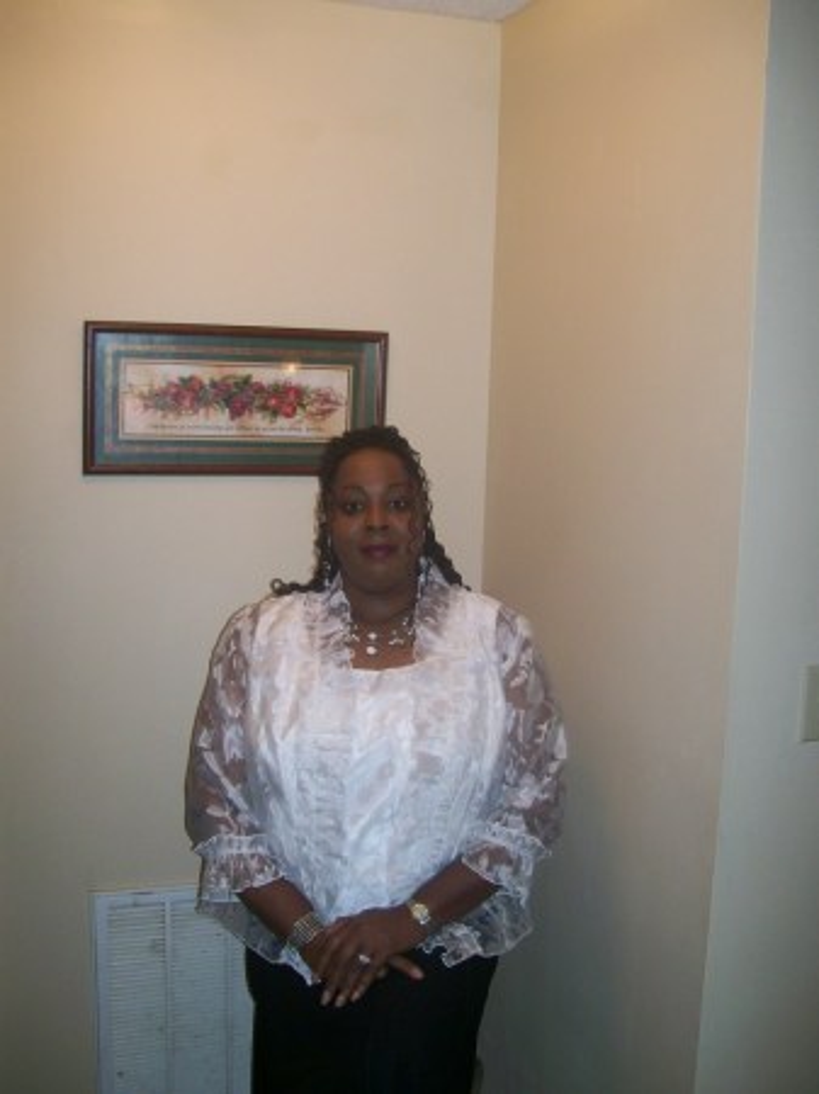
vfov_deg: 51.4
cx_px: 410
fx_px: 1137
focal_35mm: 36
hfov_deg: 39.6
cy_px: 547
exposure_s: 1/64
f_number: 2.7
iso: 80
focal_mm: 6
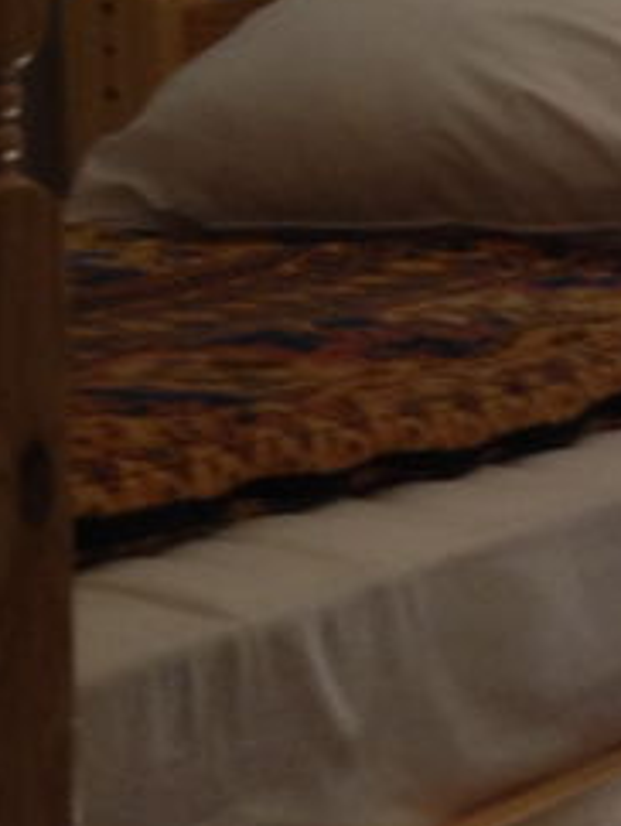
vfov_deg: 8.6
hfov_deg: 6.0
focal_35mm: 231
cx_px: 1894
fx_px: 5516
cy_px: 468
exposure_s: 1/20
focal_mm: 4.28
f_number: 2.4
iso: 50
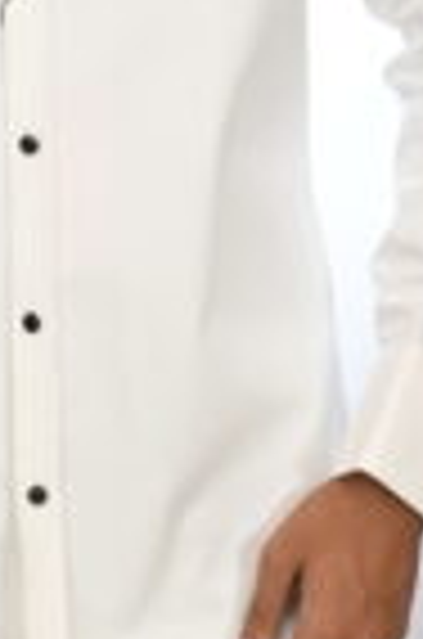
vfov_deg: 12.5
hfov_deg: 8.5
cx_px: -40
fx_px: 2816
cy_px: -198
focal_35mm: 159
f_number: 6.3
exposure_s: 1/125
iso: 640
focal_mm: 50
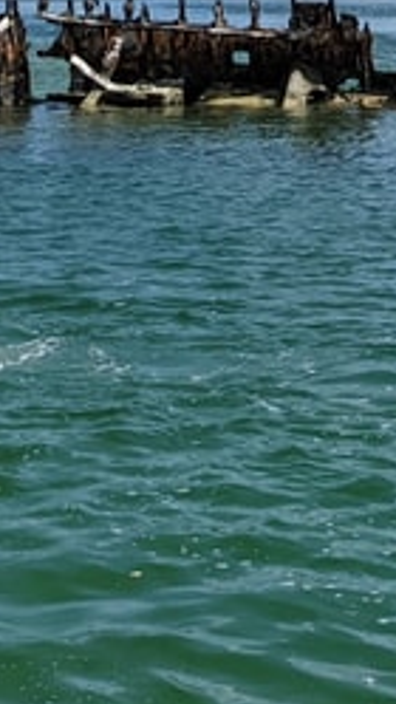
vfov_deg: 17.6
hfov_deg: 10.1
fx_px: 2203
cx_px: 461
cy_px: -42
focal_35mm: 118
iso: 68
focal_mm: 4.38
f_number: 1.73
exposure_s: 1/5882
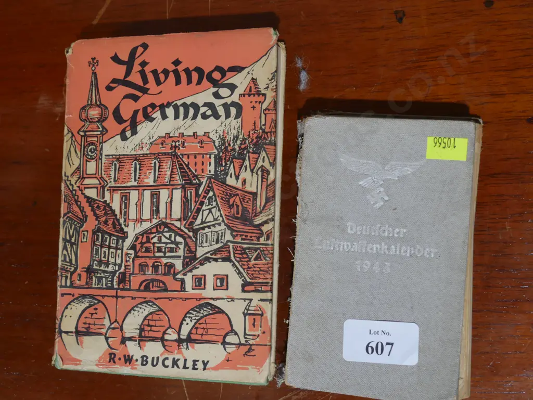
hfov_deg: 39.6
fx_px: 739
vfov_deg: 30.3
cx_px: 266
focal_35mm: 48
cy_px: 200
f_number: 5.6
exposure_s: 1/60
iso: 640
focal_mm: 24
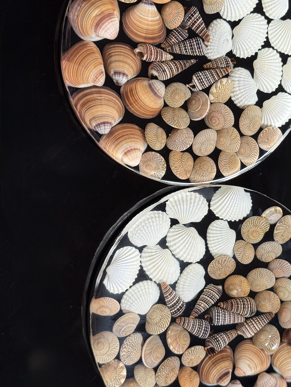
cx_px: 206
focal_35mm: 68
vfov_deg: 28.5
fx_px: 762
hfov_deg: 21.5
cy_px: 170
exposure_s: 1/60
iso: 100
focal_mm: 6.76
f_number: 1.78
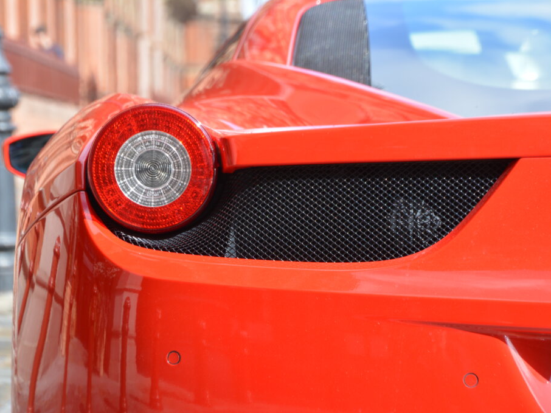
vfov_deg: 9.9
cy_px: 206
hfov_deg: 13.2
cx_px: 257
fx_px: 2387
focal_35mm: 150
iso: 200
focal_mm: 92
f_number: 8
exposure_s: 1/250
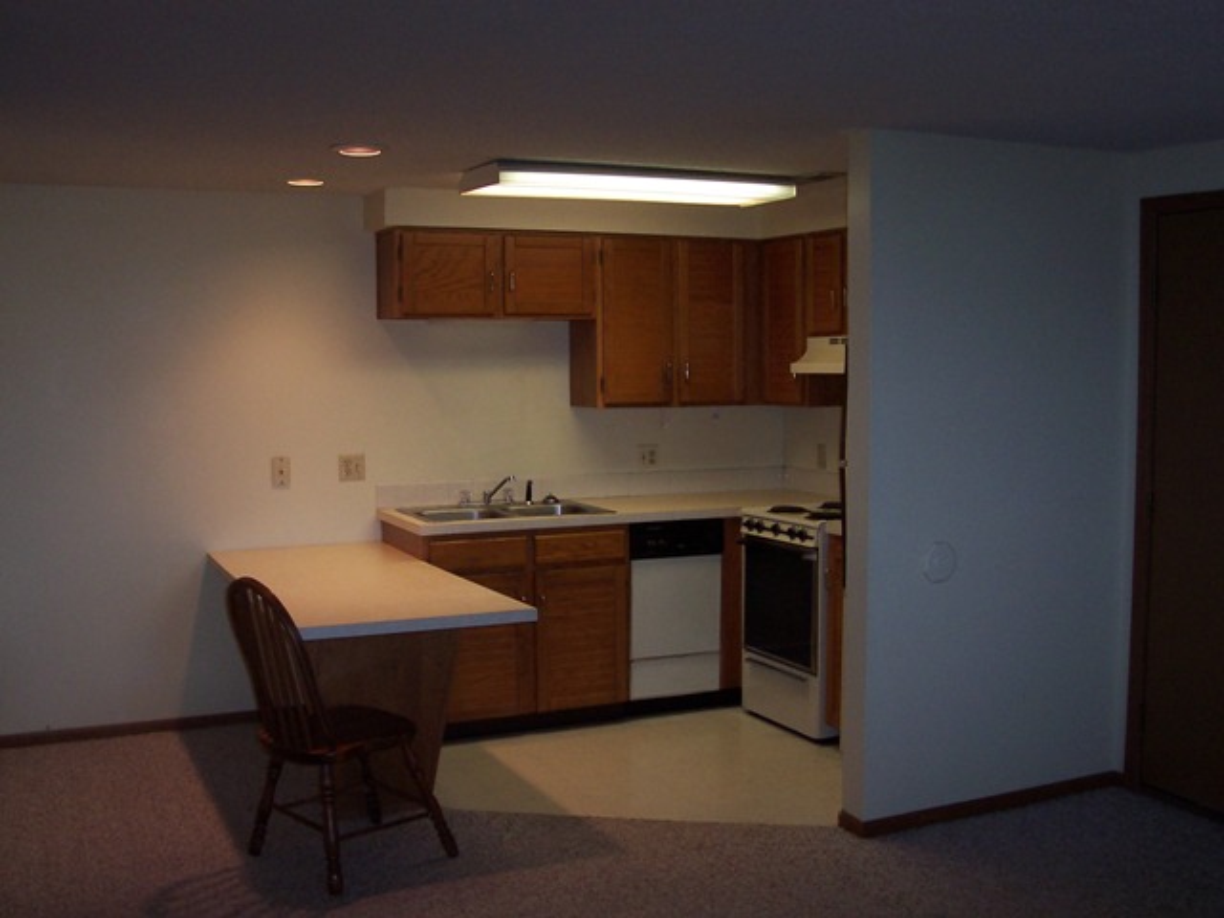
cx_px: 612
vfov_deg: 38.7
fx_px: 1308
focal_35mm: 37
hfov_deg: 50.1
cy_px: 459
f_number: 2.8
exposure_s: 1/60
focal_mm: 5.6
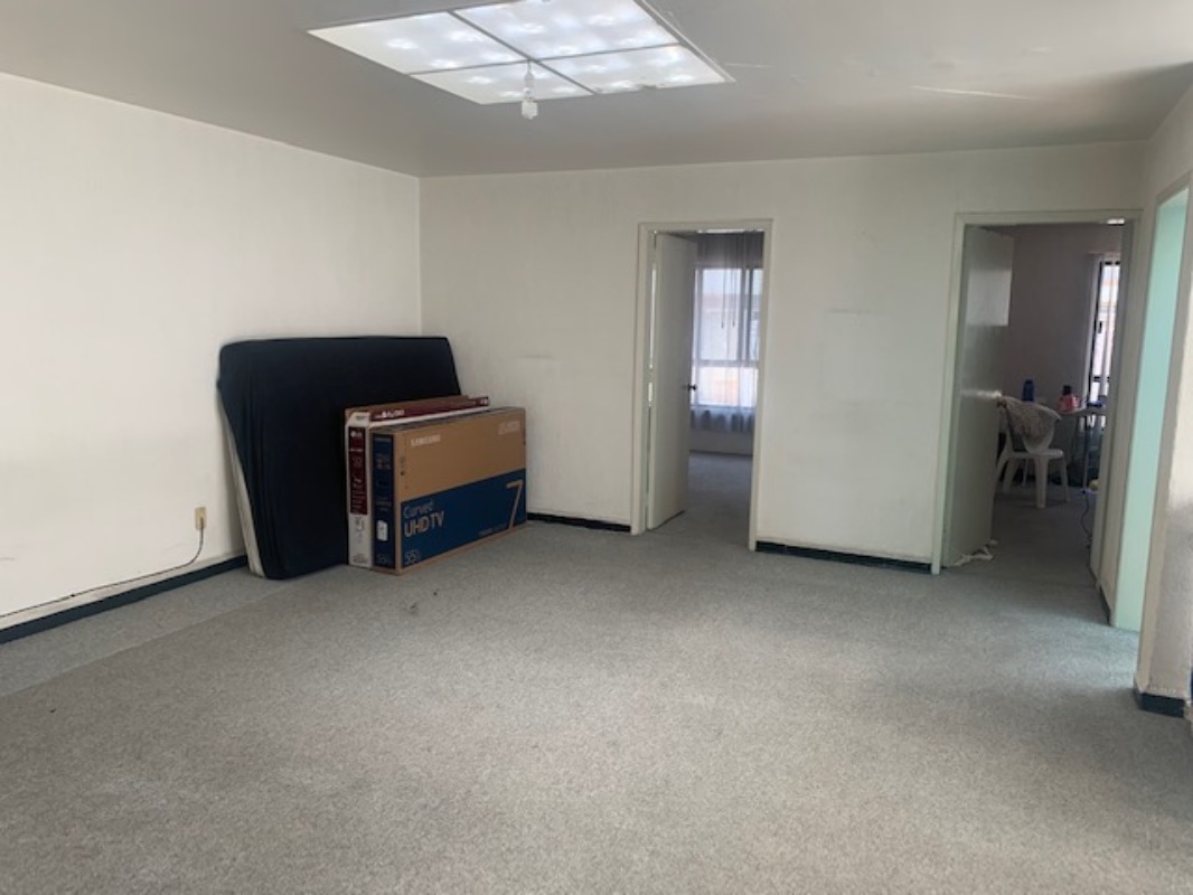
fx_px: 896
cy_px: 448
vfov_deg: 53.1
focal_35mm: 26
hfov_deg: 67.3
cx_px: 596
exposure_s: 1/121
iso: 64
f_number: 1.8
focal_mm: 4.25
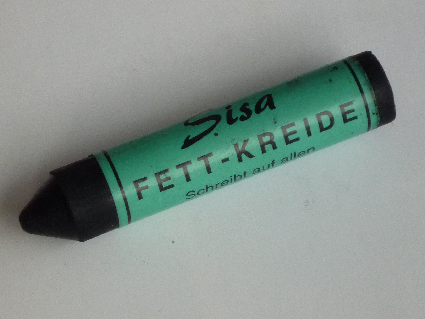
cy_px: 160
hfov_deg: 8.8
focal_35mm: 225
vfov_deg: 6.6
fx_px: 2762
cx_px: 212
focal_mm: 22
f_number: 5.9
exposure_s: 1/125
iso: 320
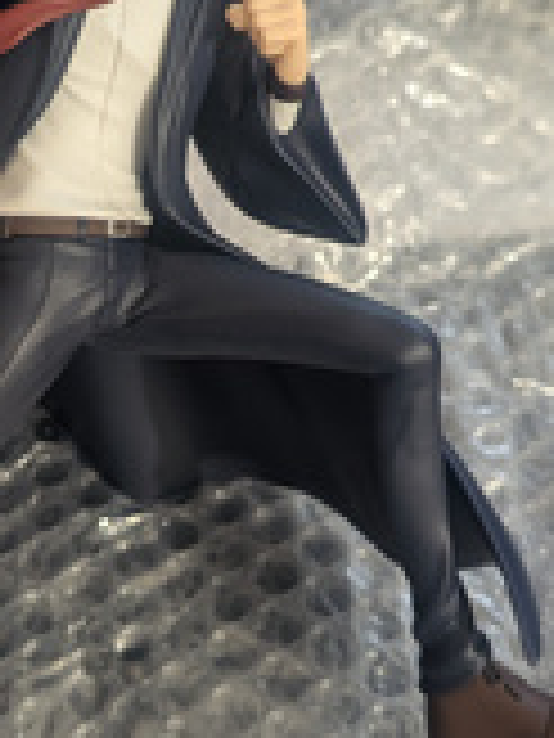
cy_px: 212
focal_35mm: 66
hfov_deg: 22.1
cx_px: 151
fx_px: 1408
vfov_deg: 29.1
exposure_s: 1/33.5
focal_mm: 6.9
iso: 407
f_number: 1.68
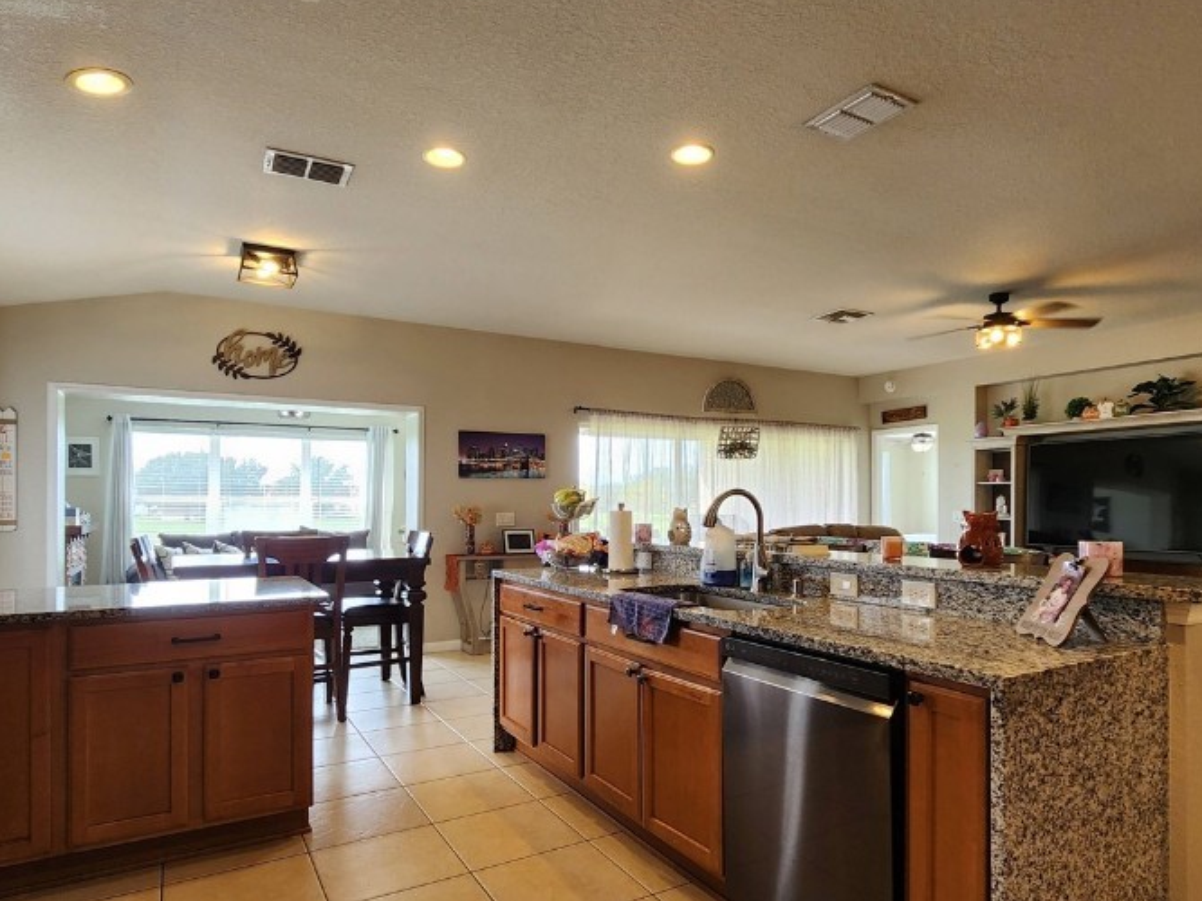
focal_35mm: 20
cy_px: 497
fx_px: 694
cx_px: 633
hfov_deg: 81.7
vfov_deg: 65.8
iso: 125
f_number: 2.2
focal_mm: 2.2
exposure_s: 1/60
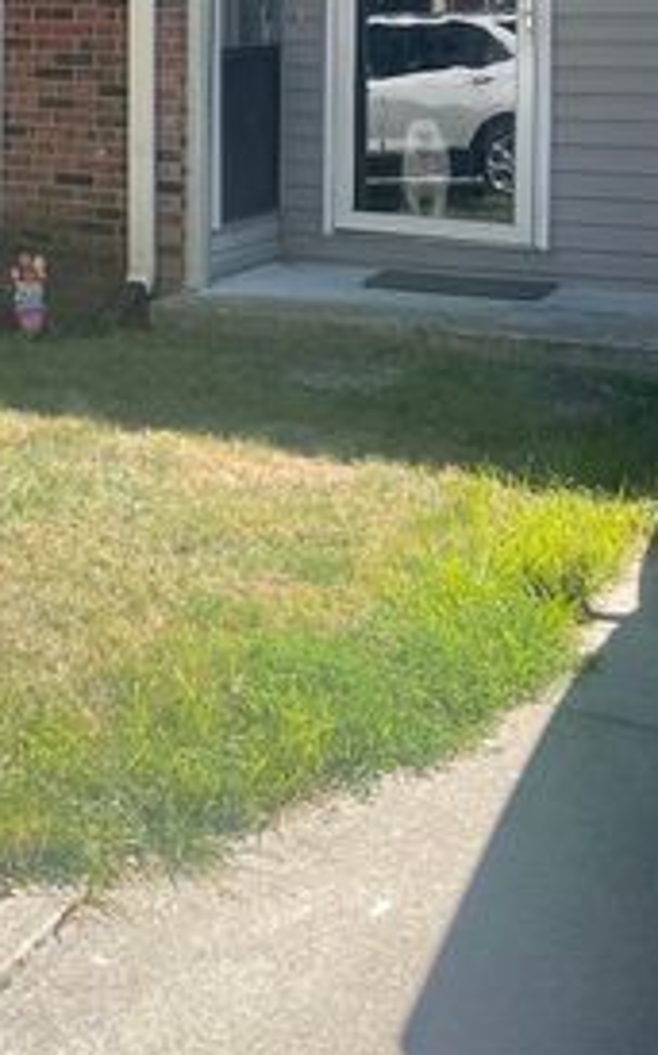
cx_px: -181
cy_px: 21
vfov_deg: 28.9
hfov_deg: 18.2
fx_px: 1924
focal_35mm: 67
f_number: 1.6
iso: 32
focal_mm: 4.2
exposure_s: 1/1072
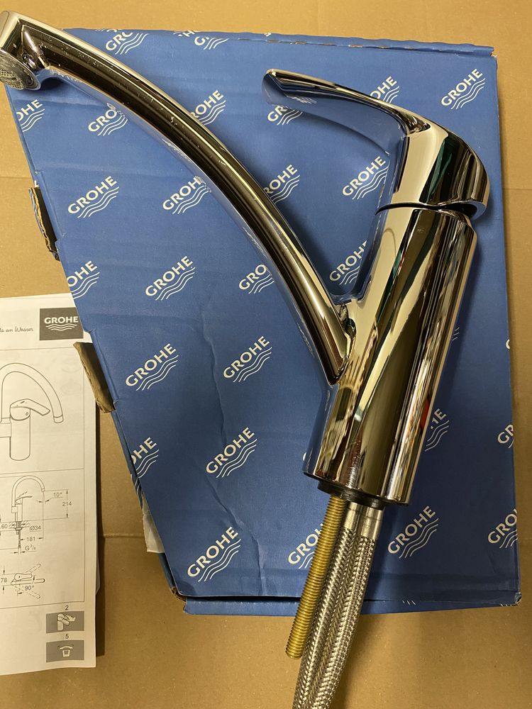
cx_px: 266
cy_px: 354
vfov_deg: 67.3
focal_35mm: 26
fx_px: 533
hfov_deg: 53.1
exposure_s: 1/50
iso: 250
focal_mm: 4.25
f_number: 1.8
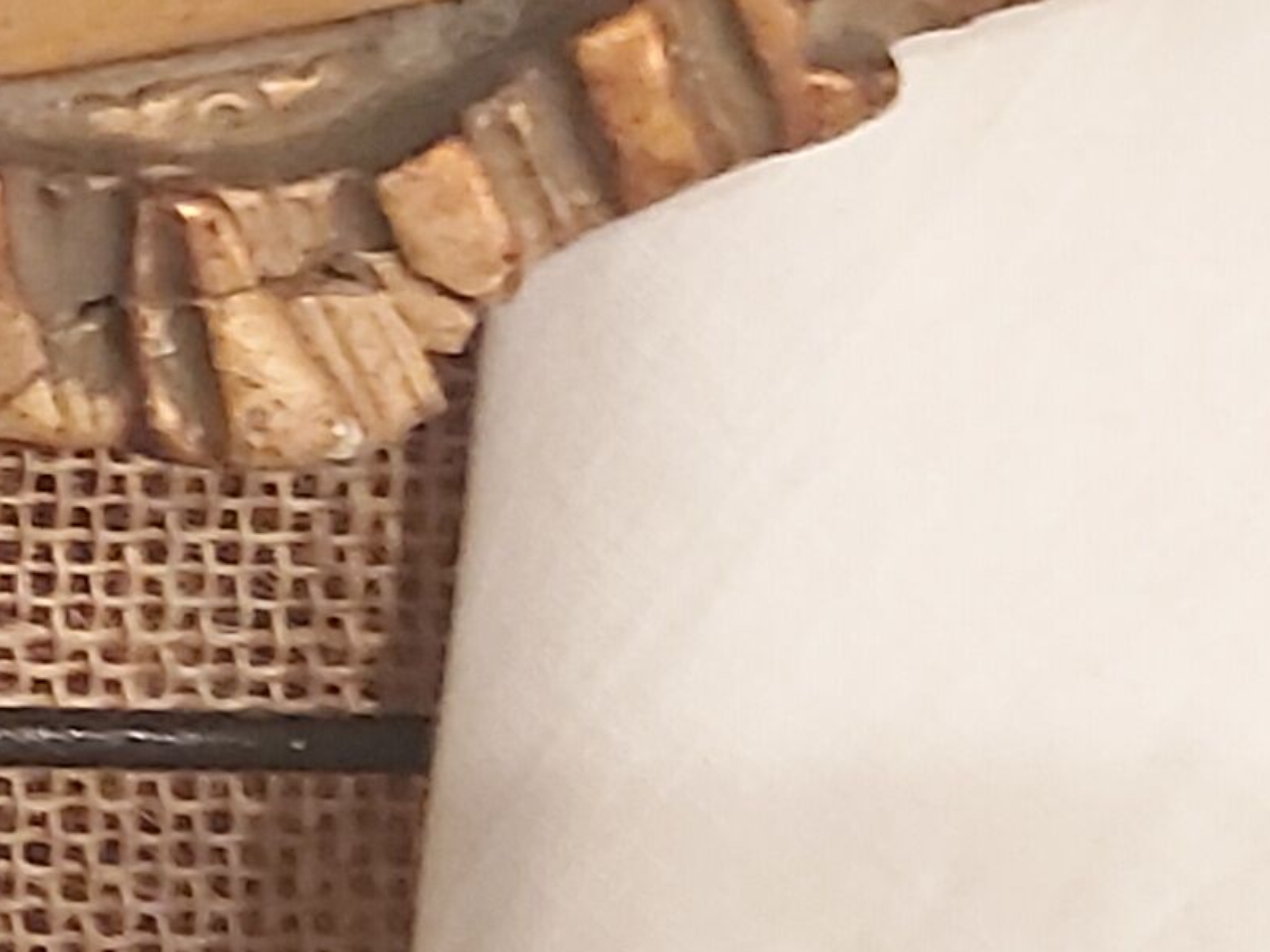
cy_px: -217
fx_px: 4806
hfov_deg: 12.7
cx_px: -1441
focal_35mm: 131
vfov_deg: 11.1
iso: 320
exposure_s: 1/33
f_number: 1.7
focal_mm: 3.92
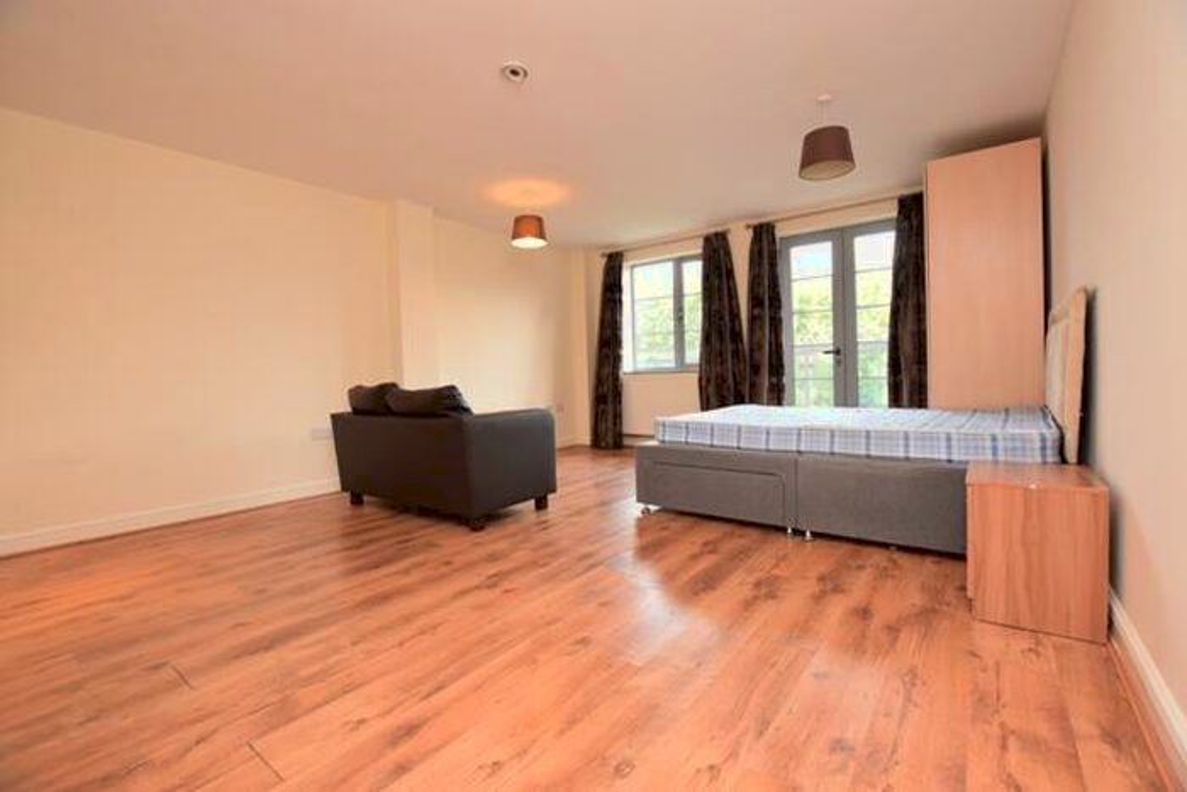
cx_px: 594
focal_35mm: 15
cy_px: 396
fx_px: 495
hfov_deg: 100.4
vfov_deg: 77.4
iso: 800
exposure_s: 1/100
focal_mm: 10
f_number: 5
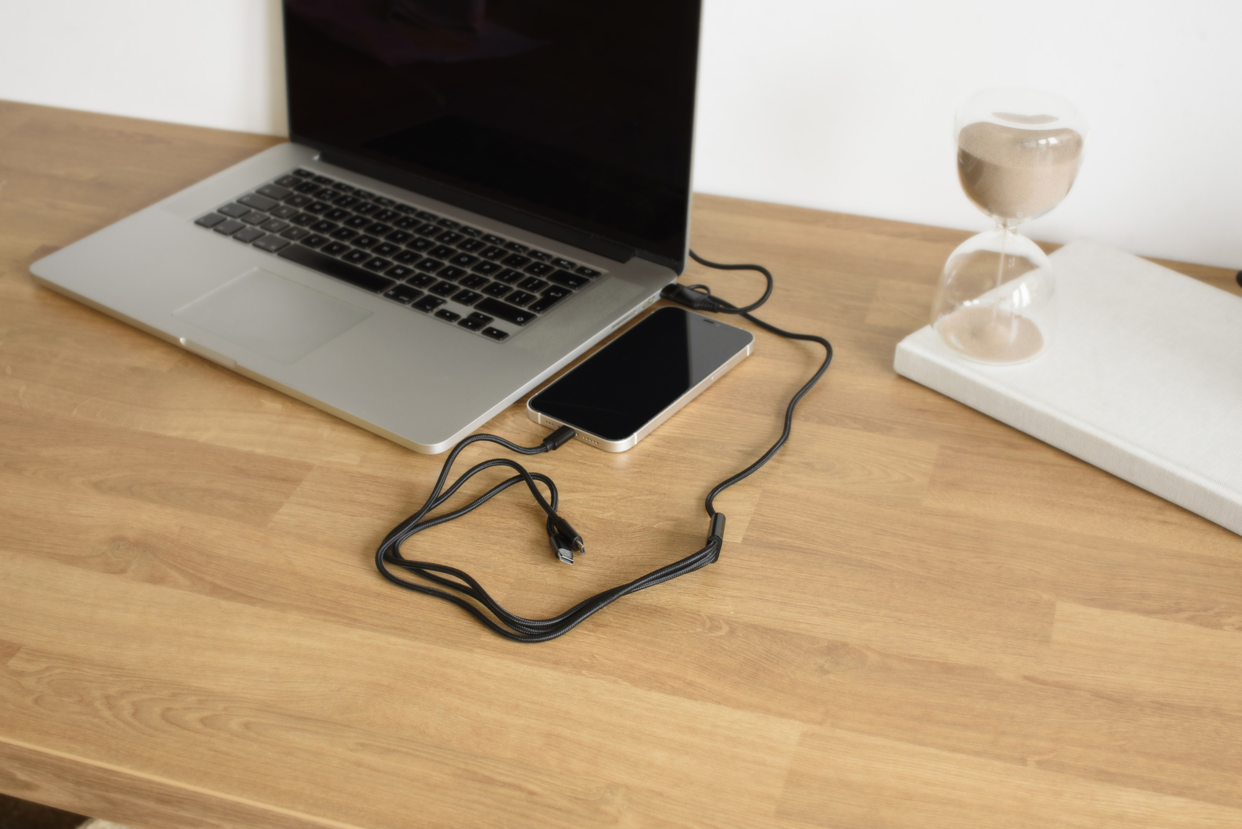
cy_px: 414
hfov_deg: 39.6
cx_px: 621
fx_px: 1726
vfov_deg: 27.0
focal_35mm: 50
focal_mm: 50
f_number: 10
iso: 800
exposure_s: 1/6
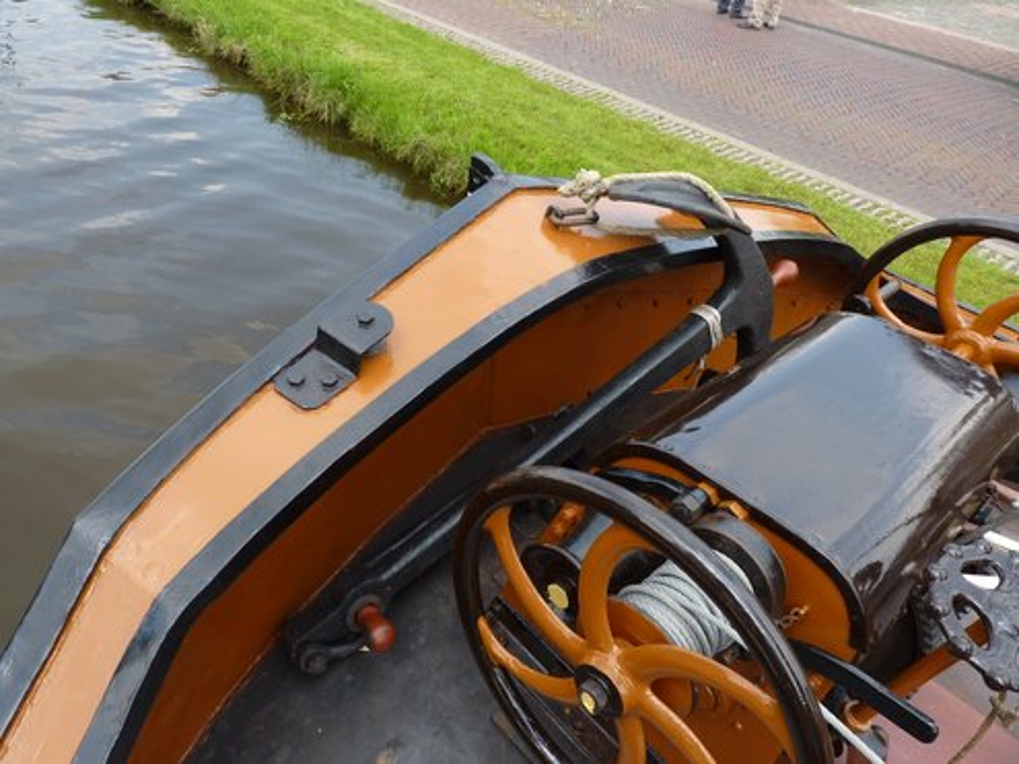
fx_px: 795
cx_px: 510
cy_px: 382
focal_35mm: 27
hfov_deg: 65.3
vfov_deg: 51.3
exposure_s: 1/125
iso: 80
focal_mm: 4.8
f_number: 4
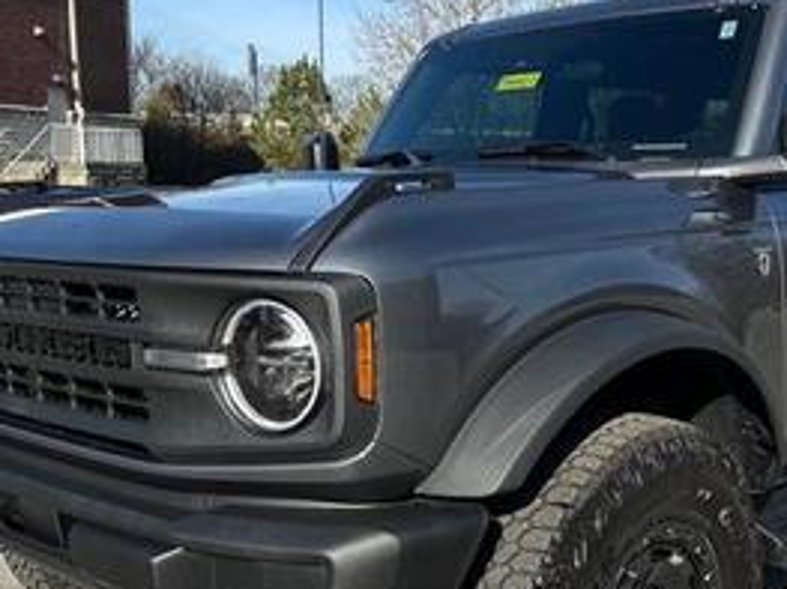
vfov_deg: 31.4
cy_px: 362
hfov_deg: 40.4
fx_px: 1045
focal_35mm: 46
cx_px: 563
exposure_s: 1/4545
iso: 80
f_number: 1.78
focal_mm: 6.86
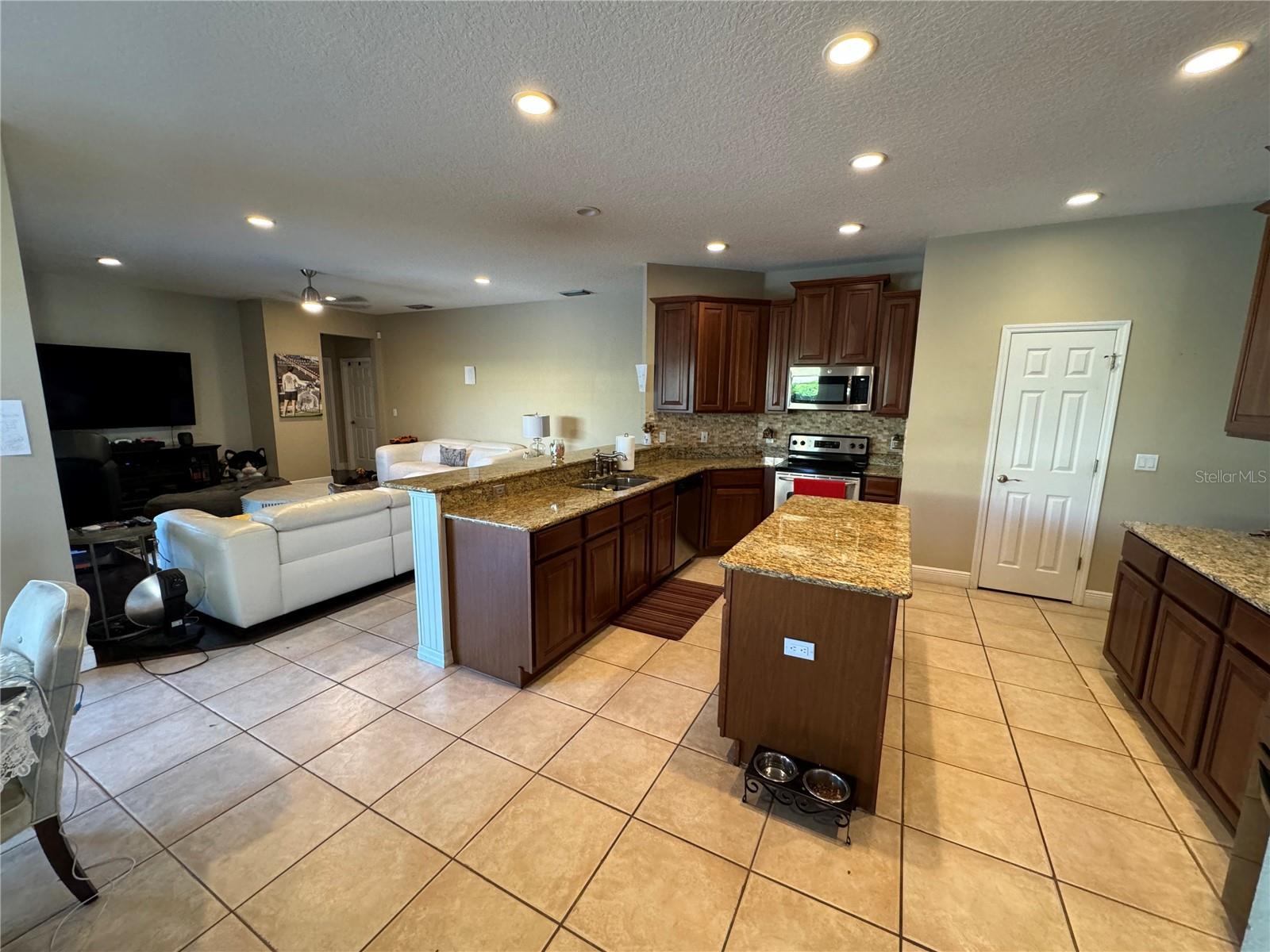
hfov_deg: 102.1
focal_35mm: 14
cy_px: 476
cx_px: 635
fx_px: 514
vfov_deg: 85.7
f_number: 2.2
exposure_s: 1/60
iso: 400
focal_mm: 2.22
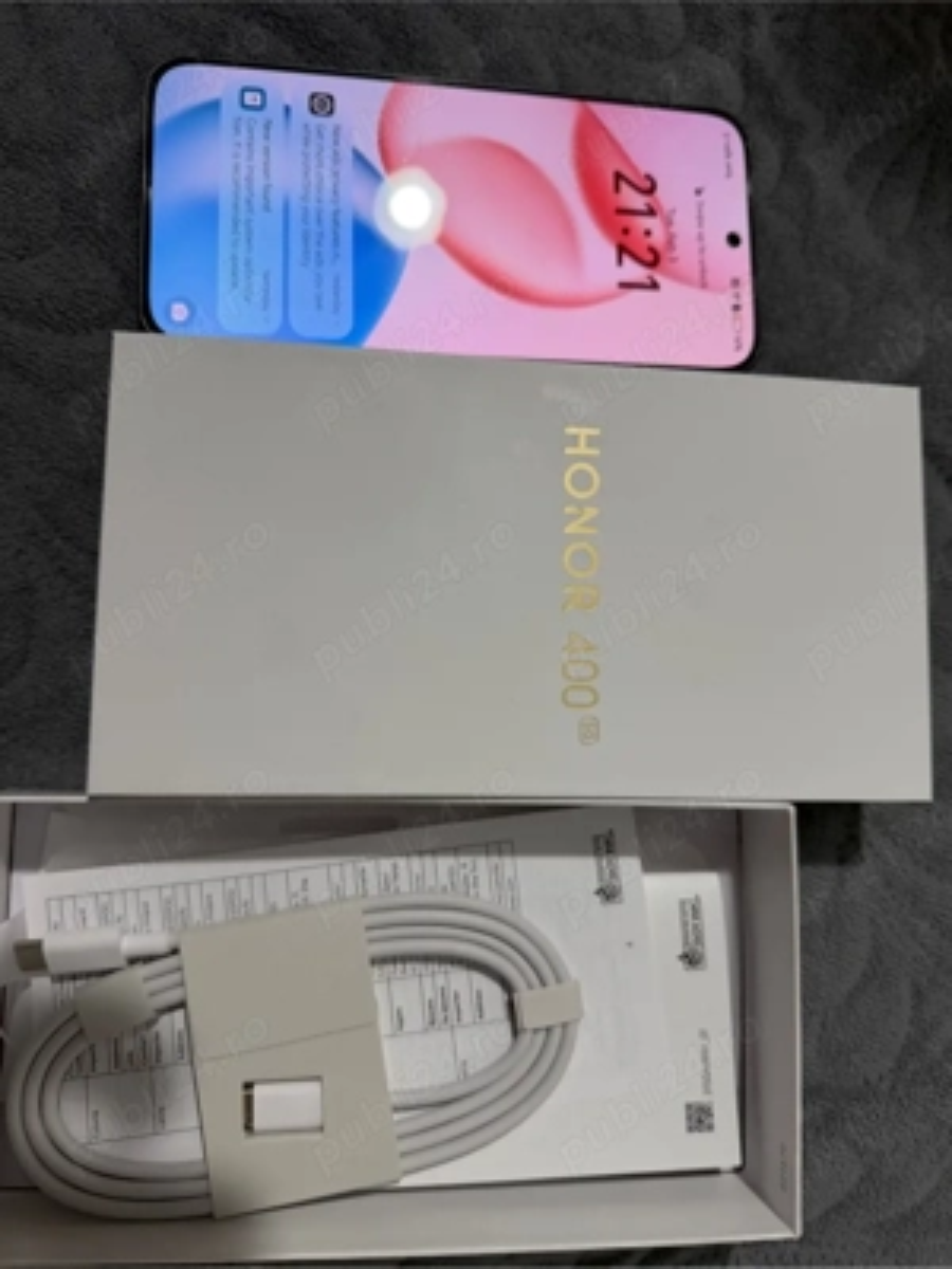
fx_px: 880
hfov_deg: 56.8
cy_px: 634
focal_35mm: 24
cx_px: 476
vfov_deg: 71.6
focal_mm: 6.76
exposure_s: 1/115
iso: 200
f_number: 1.78
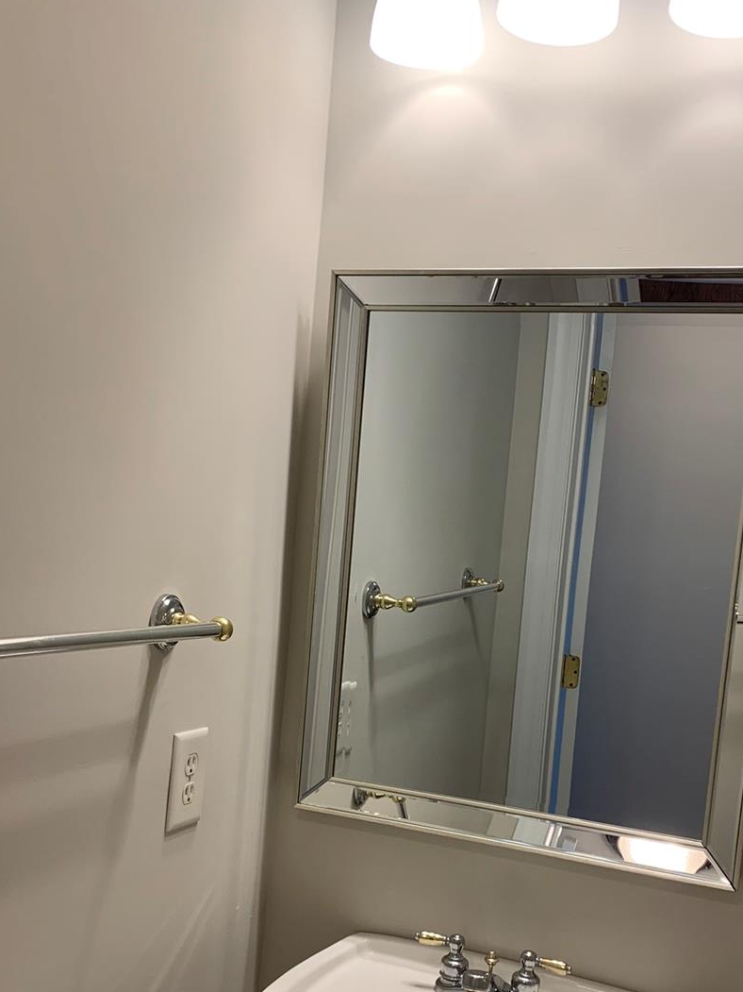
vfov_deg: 48.3
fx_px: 1088
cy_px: 647
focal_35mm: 38
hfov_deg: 37.7
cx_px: 380
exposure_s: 1/120
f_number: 1.8
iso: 80
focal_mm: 4.25
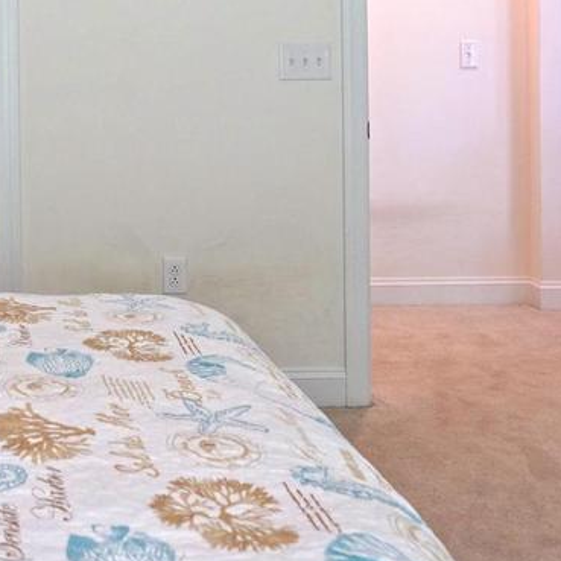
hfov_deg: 29.7
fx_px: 972
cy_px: 44
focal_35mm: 53
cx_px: -17
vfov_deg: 30.6
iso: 1250
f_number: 4
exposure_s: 1/160
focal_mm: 16
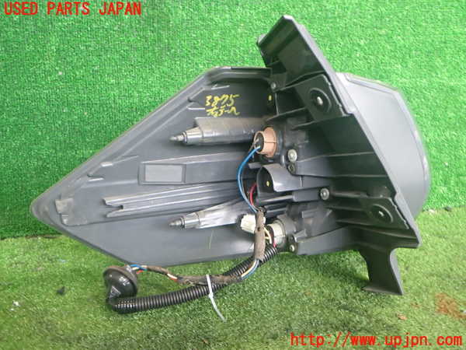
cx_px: 233
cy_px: 175
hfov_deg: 60.0
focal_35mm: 30
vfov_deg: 46.8
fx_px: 404
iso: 400
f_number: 2.3
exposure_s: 1/30
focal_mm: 5.4
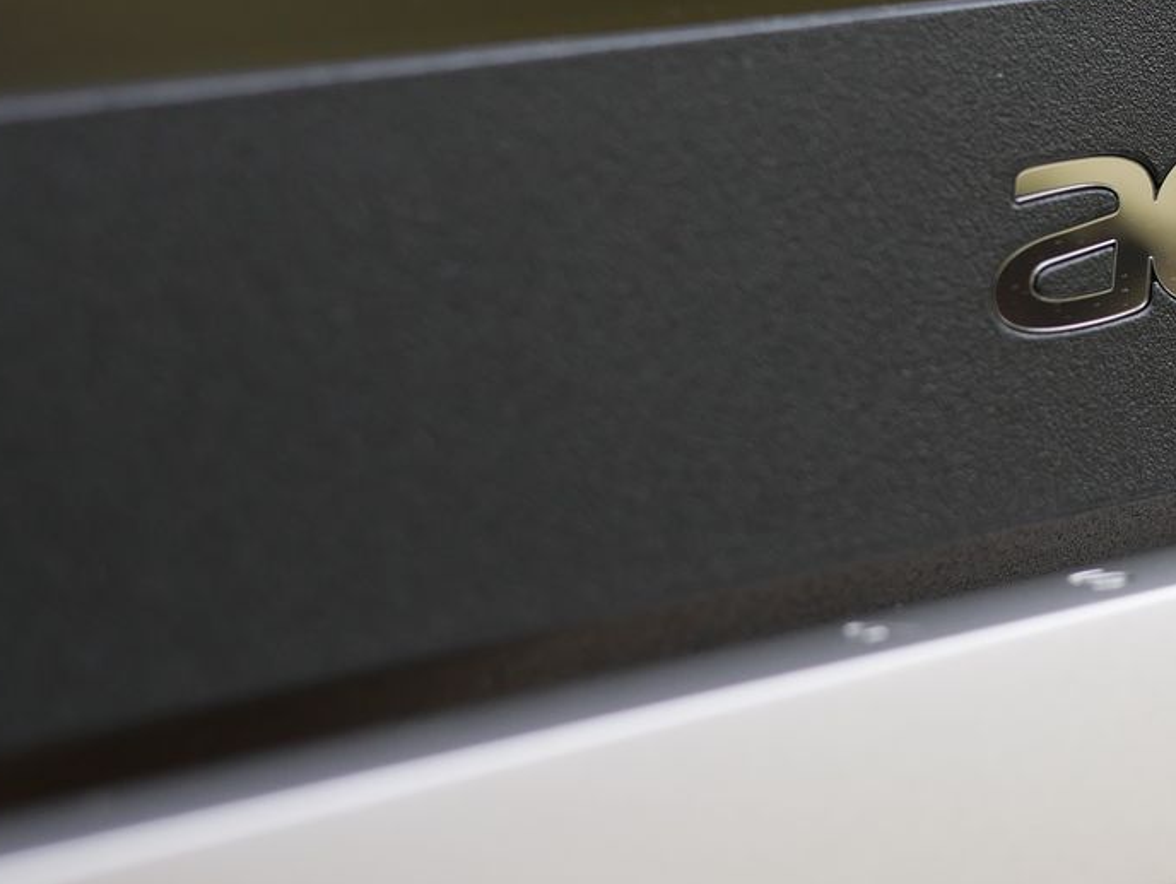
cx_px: 1207
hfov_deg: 20.3
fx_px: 3162
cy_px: 247
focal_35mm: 93
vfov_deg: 15.9
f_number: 3.2
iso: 200
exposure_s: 1/320
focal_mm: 20
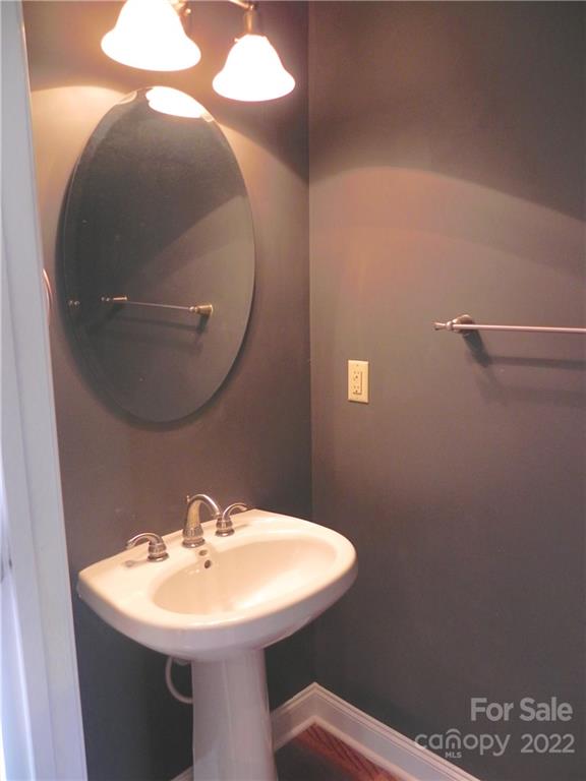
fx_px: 587
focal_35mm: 26
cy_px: 390
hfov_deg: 53.1
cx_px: 293
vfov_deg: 67.3
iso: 365
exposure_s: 1/30
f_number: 2.8
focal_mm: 4.6
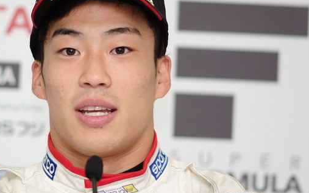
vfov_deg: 3.4
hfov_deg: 5.4
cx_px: 94
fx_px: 3293
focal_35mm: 391
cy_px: 99
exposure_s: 1/250
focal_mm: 180
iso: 400
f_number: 2.8
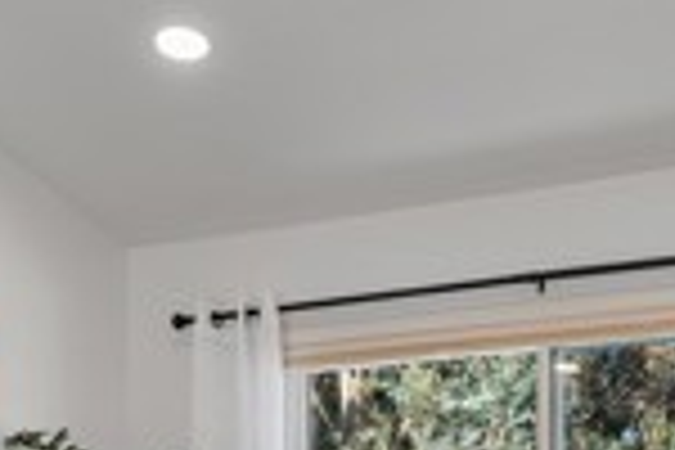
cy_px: 596
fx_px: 1200
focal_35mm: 64
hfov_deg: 31.3
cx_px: 248
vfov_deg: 19.5
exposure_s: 1/6
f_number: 8
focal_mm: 15
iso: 100
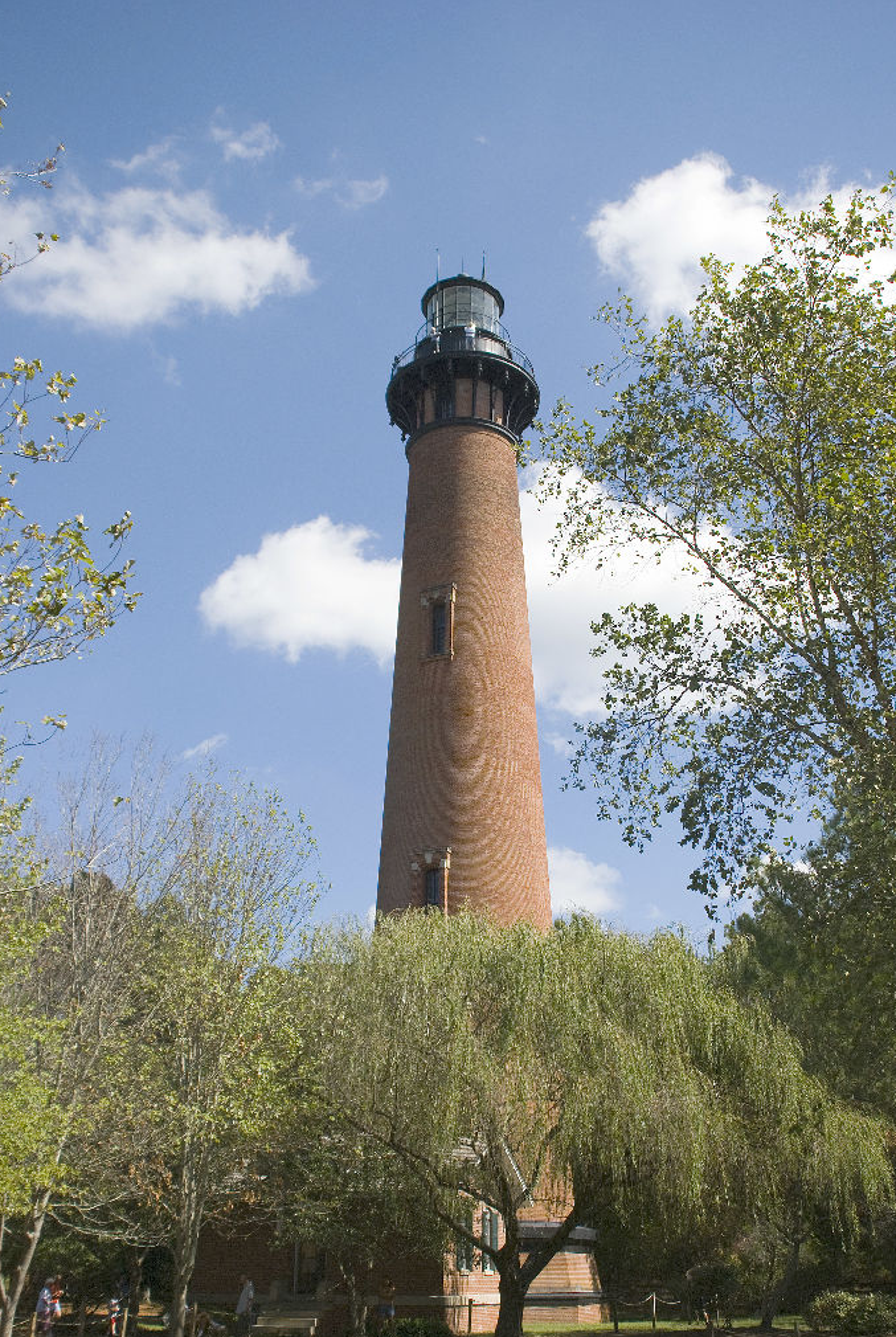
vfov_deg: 53.0
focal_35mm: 36
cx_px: 471
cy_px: 728
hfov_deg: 37.0
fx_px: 1339
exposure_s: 1/1600
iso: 200
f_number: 3.8
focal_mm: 22
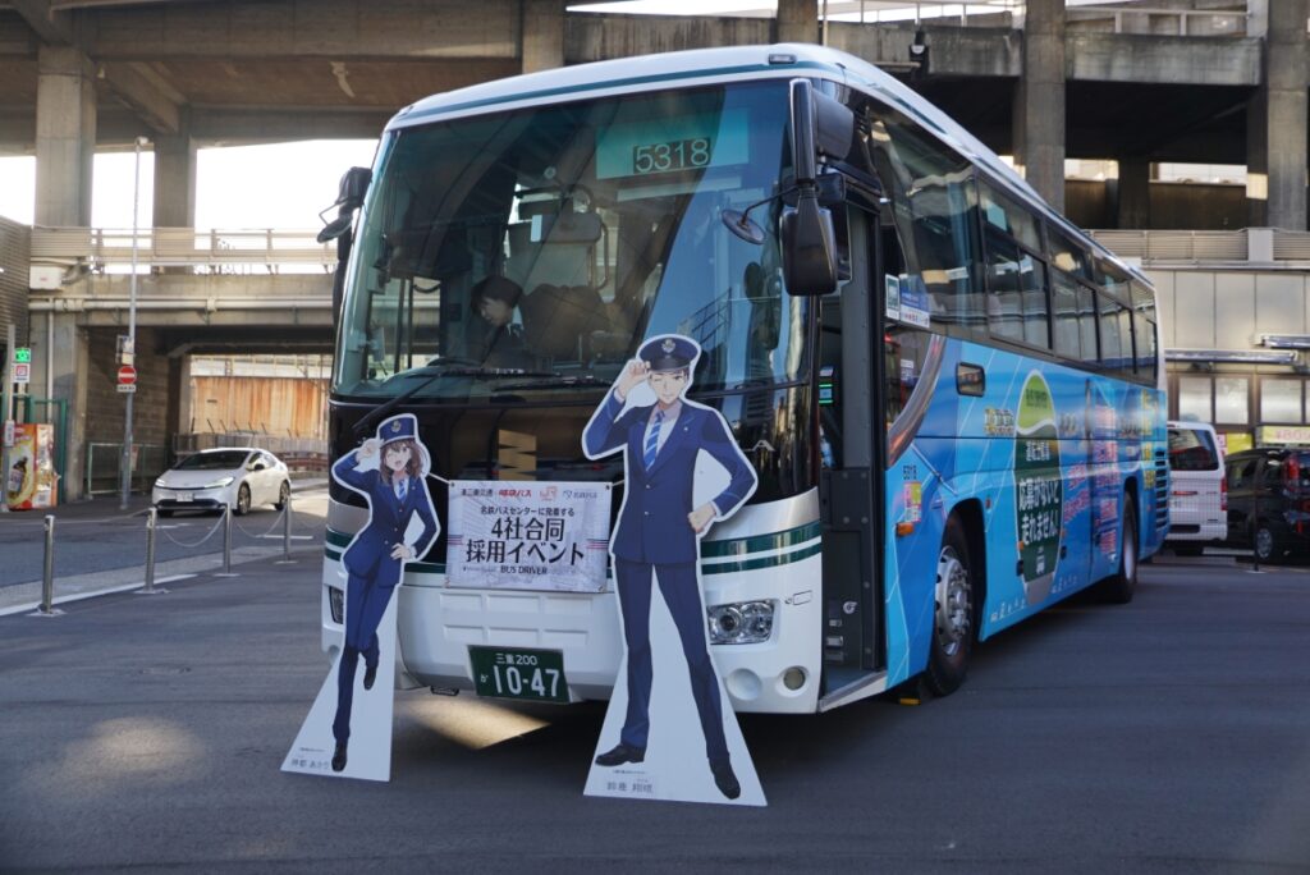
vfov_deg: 34.3
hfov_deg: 49.5
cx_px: 655
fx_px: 1420
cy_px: 438
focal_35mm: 39
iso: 100
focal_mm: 26
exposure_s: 1/100
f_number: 4.5
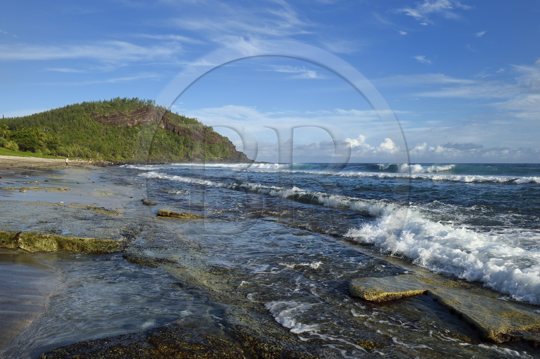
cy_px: 180
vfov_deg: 44.9
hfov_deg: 63.7
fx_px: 435
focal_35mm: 29
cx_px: 270
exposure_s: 1/250
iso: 200
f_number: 13
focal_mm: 29
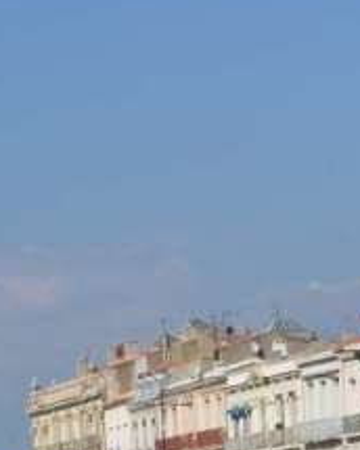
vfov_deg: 7.9
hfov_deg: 6.1
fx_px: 3263
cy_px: 433
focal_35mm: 245
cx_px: -381
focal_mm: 70
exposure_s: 1/160
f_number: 22
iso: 1000
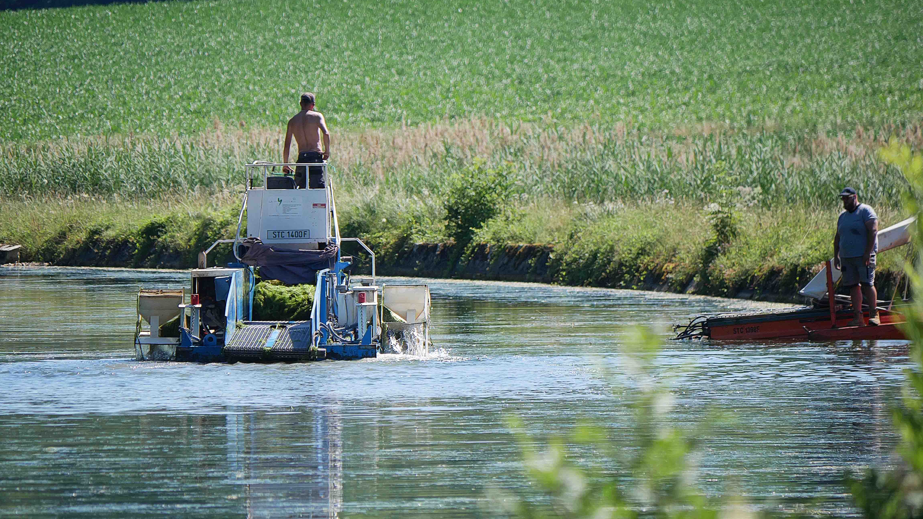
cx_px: 461
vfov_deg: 1.9
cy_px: 254
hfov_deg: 3.3
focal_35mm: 655
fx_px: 16031
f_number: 5.6
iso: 250
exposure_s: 1/640
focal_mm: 300
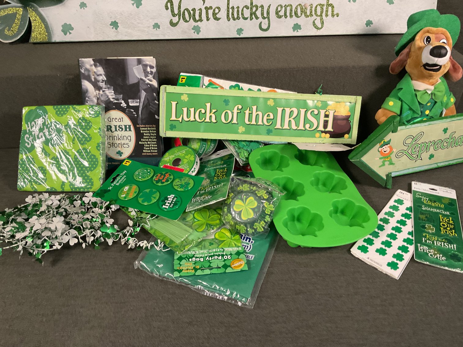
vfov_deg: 48.2
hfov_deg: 61.7
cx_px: 232
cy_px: 174
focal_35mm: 29
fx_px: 388
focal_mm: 3
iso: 200
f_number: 1.8
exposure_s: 1/60
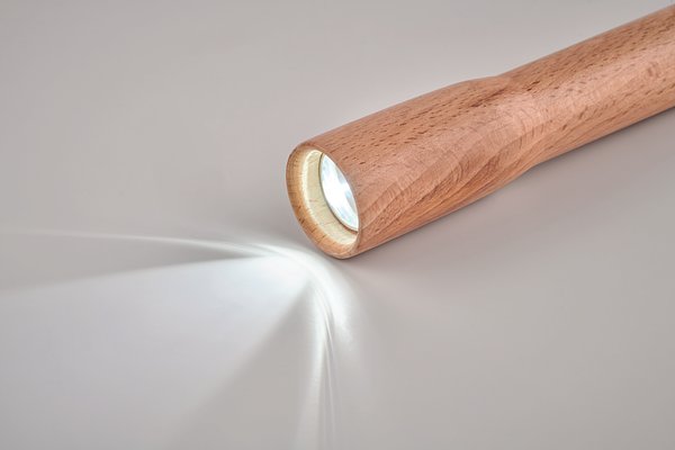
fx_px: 1969
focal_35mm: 105
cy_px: 225
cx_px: 338
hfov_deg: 19.5
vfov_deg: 13.0
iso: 125
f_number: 29
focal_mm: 105
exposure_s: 1/2.5
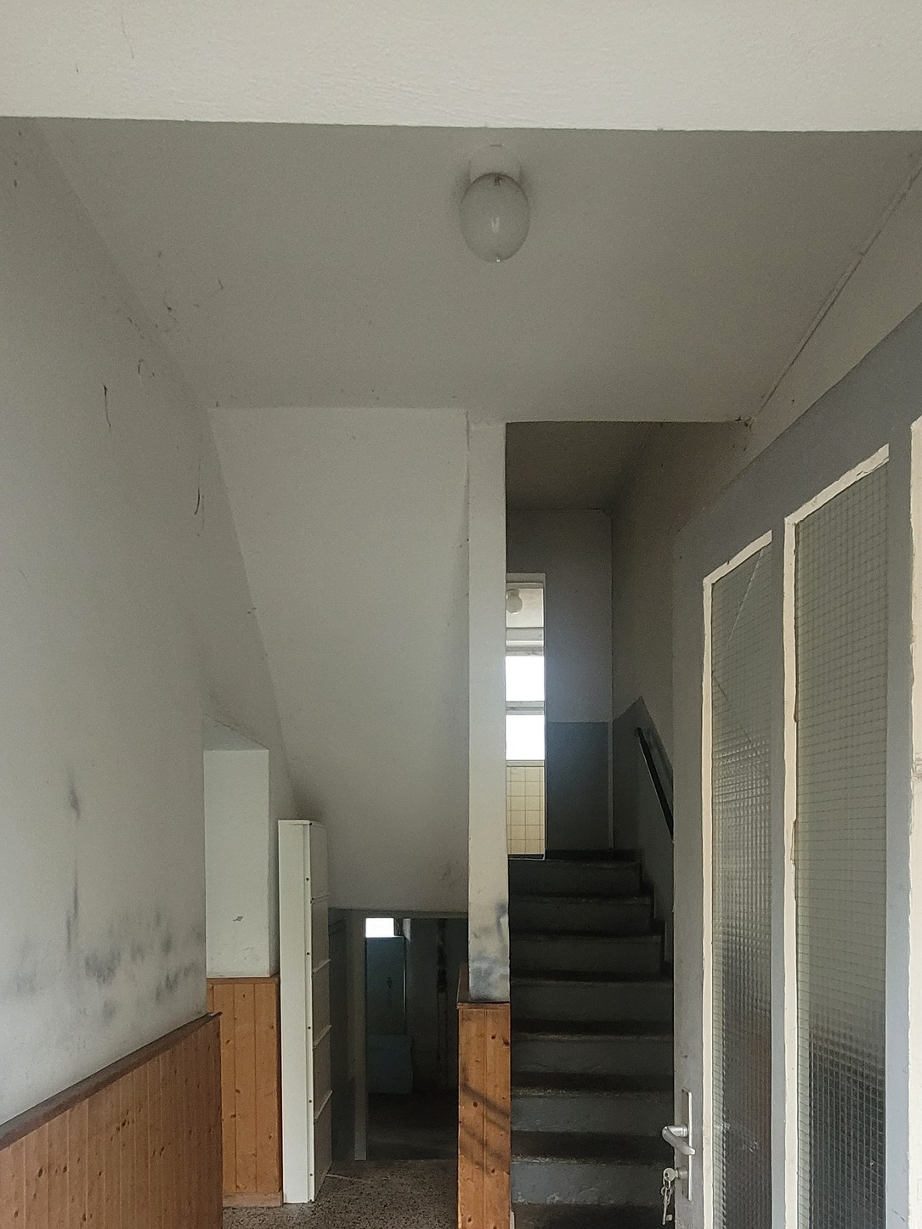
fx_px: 817
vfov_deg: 70.2
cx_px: 462
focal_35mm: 23
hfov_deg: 58.9
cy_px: 883
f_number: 2.2
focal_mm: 1.74
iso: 250
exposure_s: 1/50
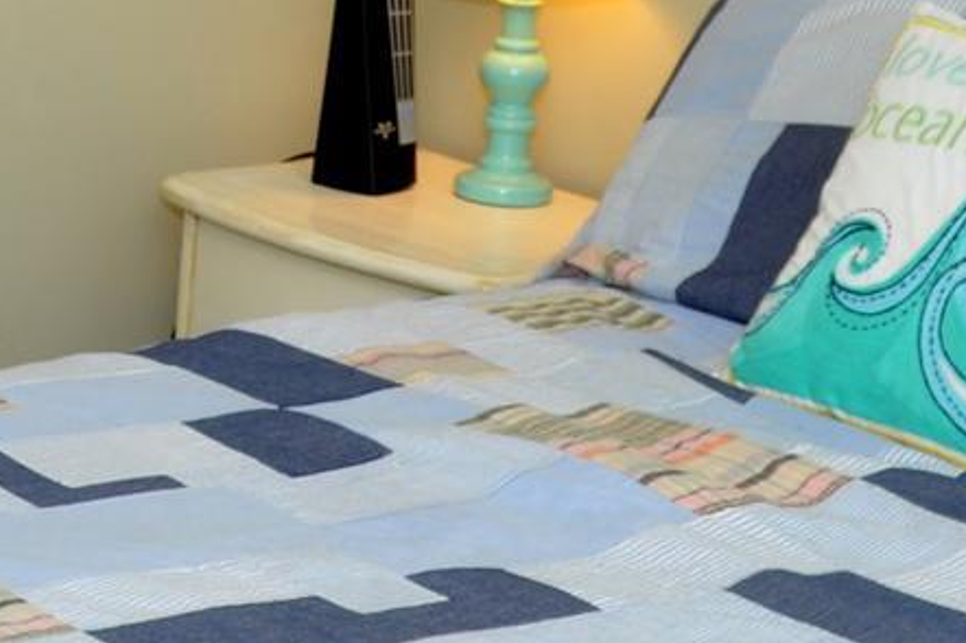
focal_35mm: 125
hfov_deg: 16.2
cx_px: 98
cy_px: 190
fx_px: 3352
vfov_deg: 10.9
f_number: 8
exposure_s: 1/30
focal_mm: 18
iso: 200
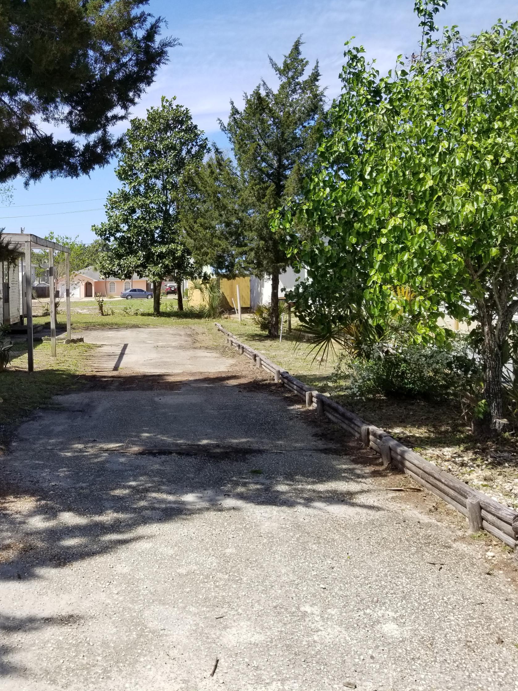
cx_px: 102
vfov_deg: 52.6
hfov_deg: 39.1
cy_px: 343
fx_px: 699
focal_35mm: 35
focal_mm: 4.25
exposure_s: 1/1788
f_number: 1.7
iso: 50
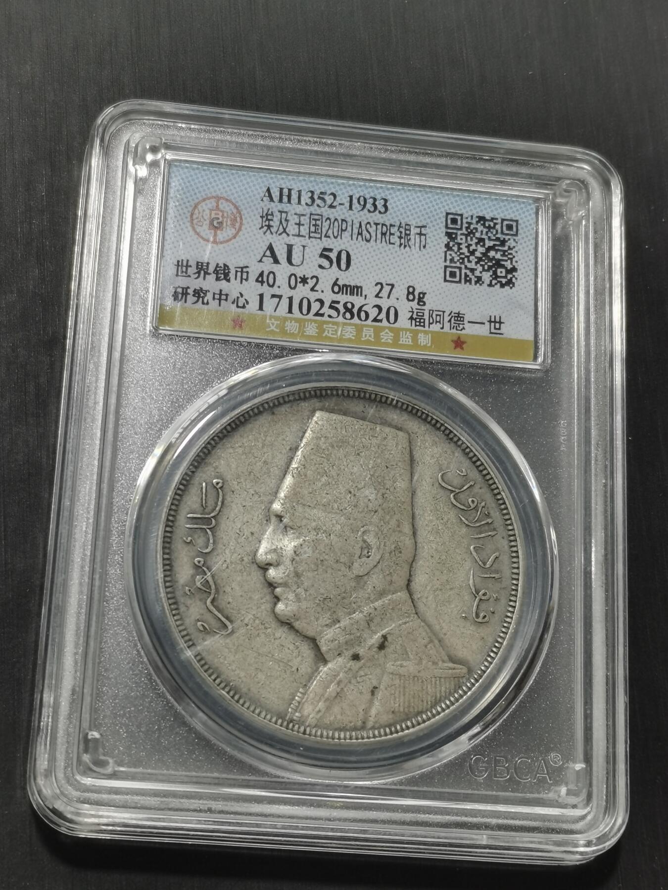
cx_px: 334
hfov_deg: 20.7
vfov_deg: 27.4
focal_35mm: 71
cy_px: 445
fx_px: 1827
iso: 50
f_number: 1.8
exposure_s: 1/100
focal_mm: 5.58
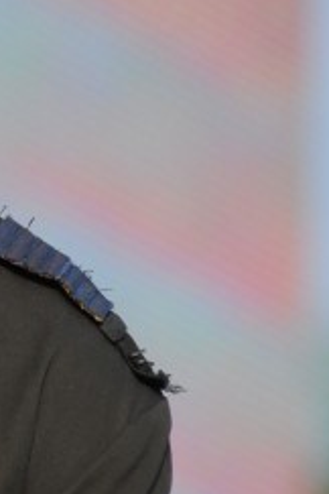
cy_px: -27
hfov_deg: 1.4
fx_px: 13529
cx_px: -392
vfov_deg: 2.1
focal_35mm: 987
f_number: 5
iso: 200
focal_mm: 200
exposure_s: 1/750
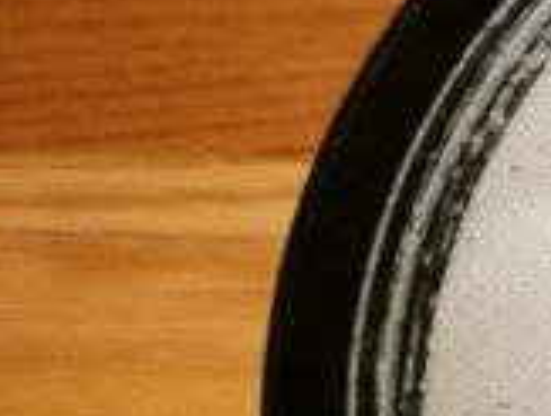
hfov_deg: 13.5
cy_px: 399
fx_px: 1898
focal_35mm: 119
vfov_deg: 12.4
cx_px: 1187
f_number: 4
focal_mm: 4.5
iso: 400
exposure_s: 1/24
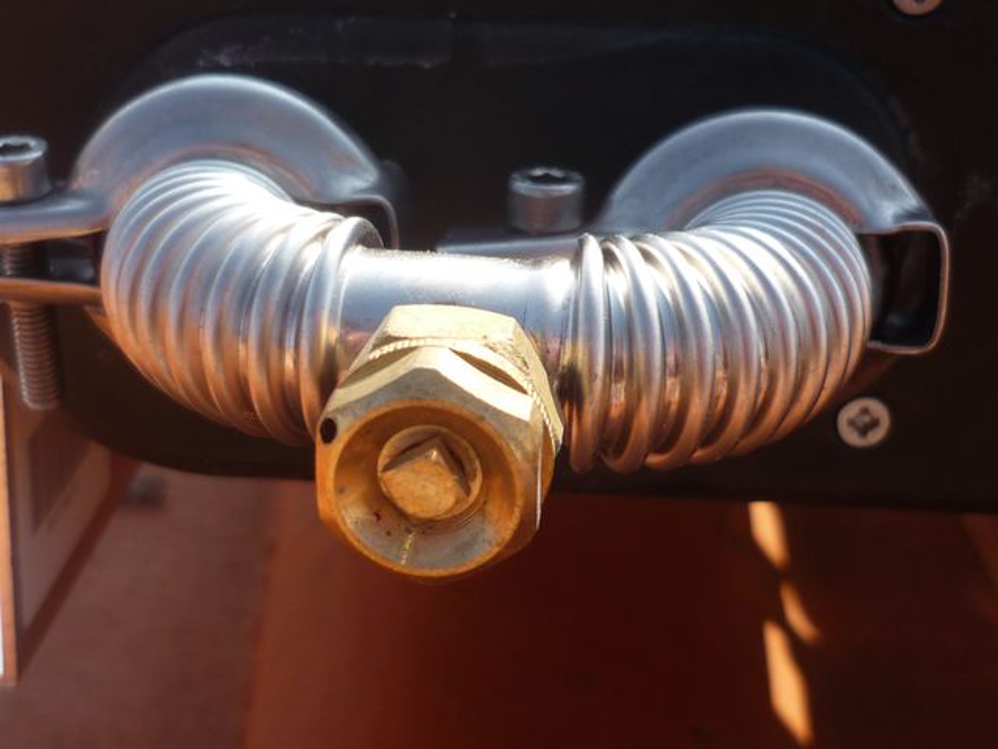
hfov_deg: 33.2
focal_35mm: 58
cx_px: 499
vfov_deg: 25.2
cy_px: 374
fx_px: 1672
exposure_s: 1/640
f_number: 2.9
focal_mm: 6
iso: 100
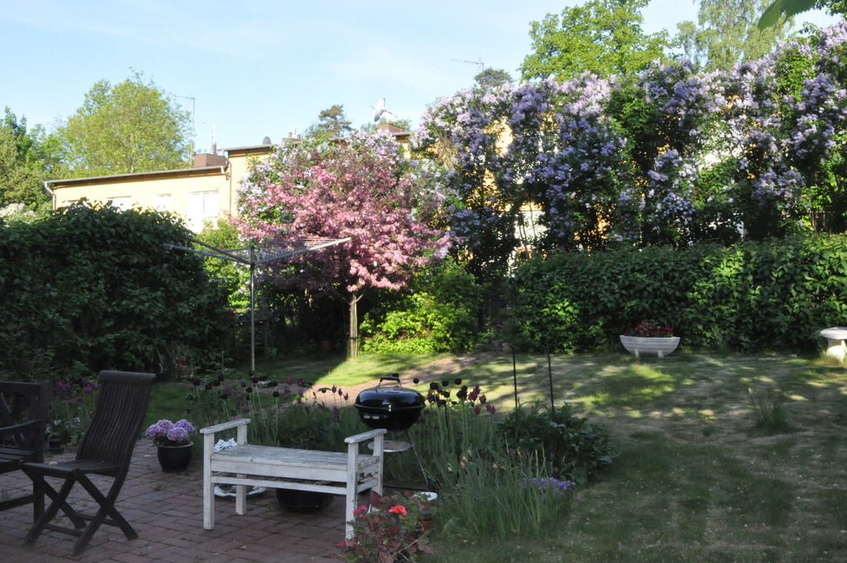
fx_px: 870
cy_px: 276
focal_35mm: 37
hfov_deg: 51.9
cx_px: 433
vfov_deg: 35.9
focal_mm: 24
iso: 3200
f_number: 25
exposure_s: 1/200
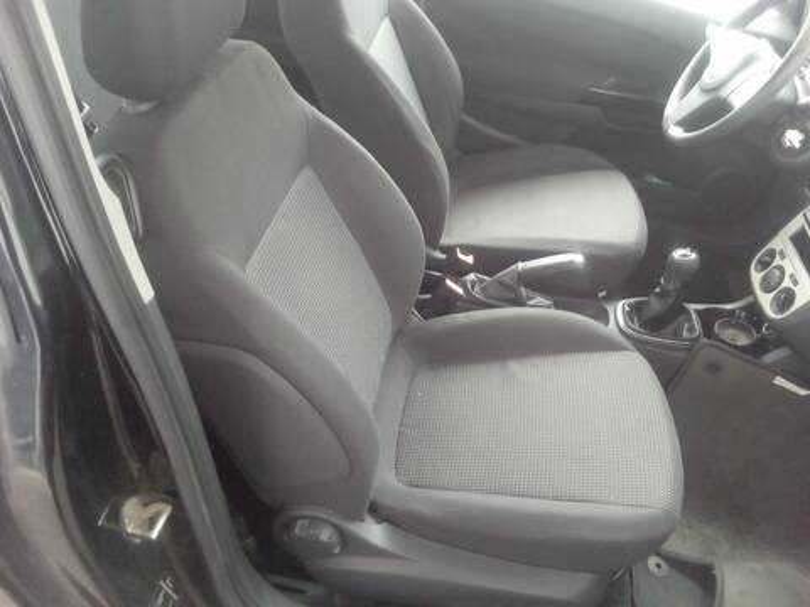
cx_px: 405
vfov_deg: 54.9
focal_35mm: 25
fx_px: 585
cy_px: 304
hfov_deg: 69.4
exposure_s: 1/25
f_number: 2
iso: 353
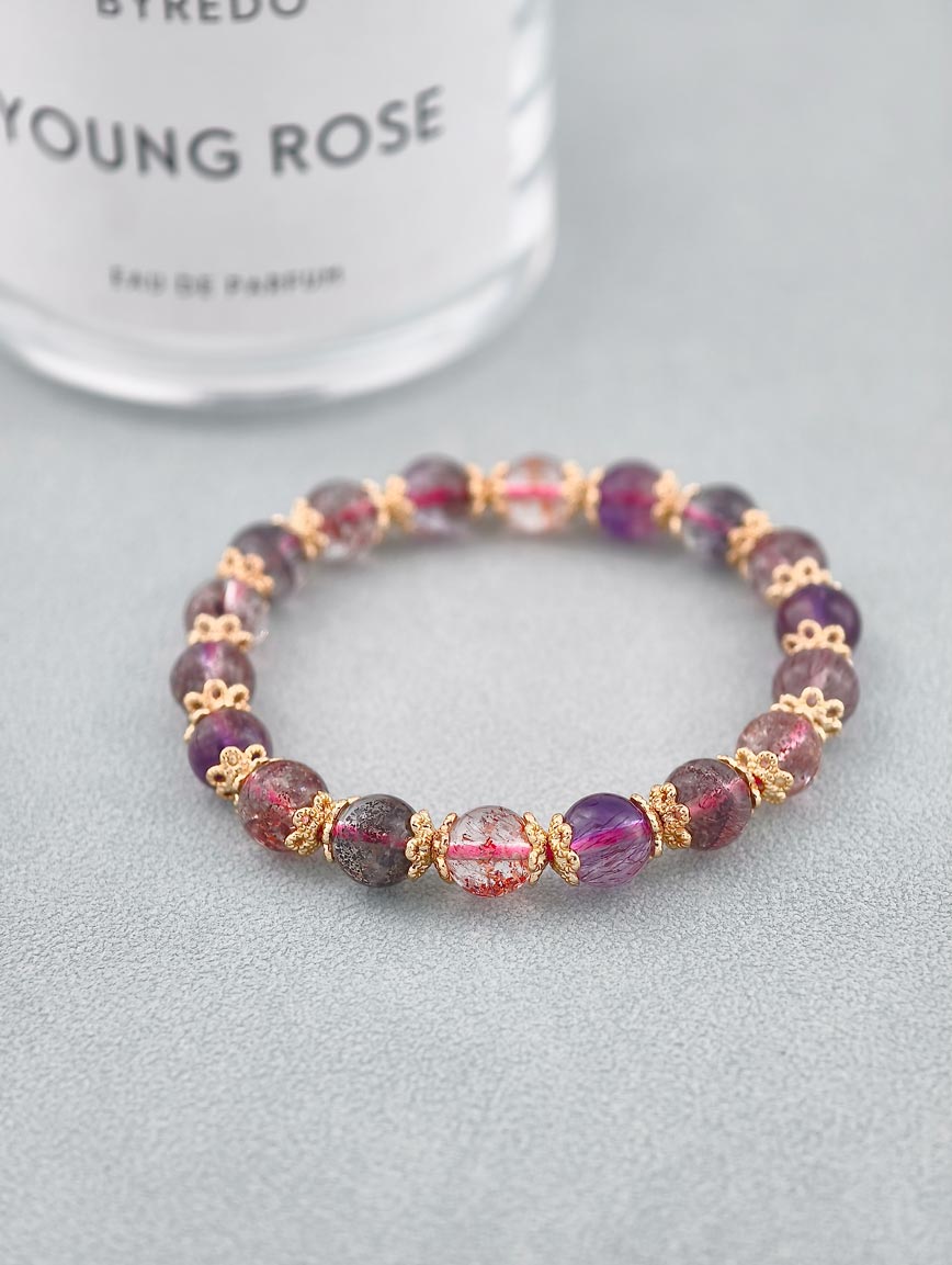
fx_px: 3109
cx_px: 476
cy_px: 632
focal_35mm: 85
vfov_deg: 23.0
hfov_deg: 17.4
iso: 125
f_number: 2.67
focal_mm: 22.48
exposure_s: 1/160
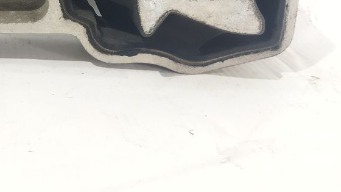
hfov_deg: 30.8
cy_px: -41
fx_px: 570
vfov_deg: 18.1
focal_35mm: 63
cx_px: -2
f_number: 1.79
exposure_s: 1/50
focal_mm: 4.71
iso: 331
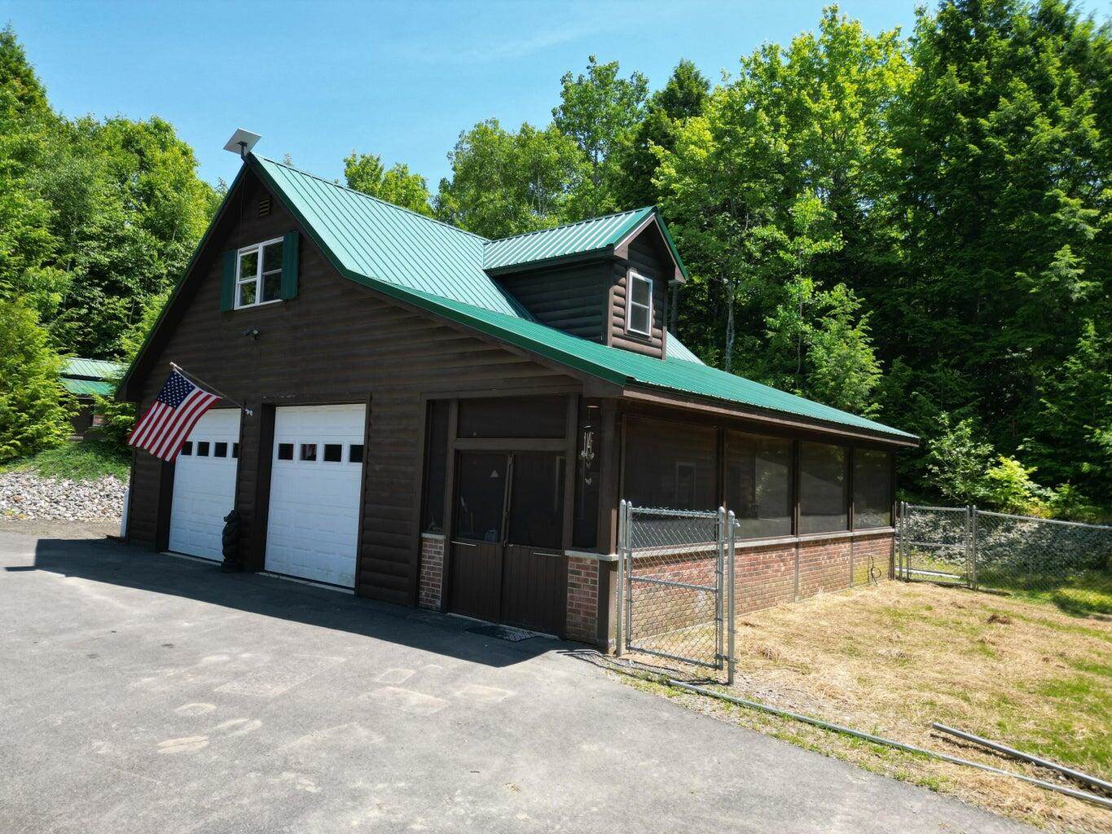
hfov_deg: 71.6
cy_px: 417
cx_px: 556
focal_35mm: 24
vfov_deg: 56.8
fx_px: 771
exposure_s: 1/1500
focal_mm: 6.72
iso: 100
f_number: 1.7
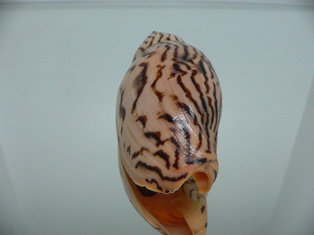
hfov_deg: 52.6
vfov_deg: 40.7
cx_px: 157
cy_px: 118
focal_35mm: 35
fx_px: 317
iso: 200
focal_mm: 4.6
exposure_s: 1/60
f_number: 2.8
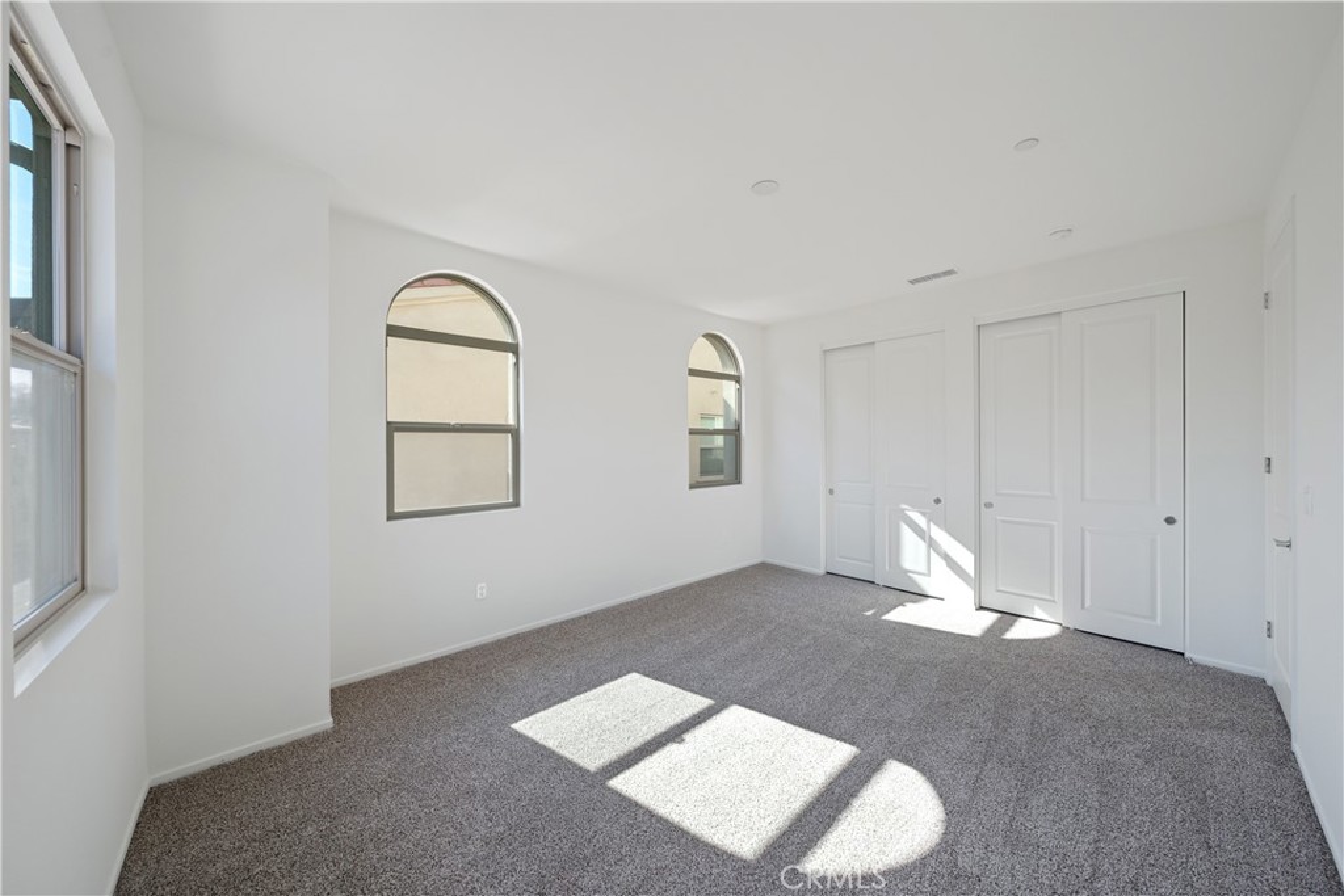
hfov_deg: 112.6
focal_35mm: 12
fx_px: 448
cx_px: 672
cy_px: 448
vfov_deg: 90.0
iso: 800
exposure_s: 1/90
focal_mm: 12
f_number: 8
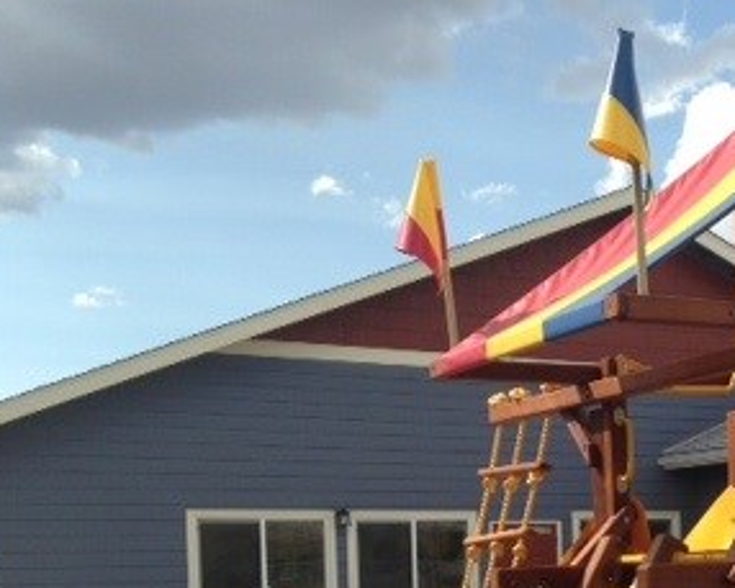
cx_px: 722
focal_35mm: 72
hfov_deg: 25.2
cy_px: 614
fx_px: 1567
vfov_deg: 20.5
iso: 50
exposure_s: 1/1022
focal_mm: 4.12
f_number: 2.4
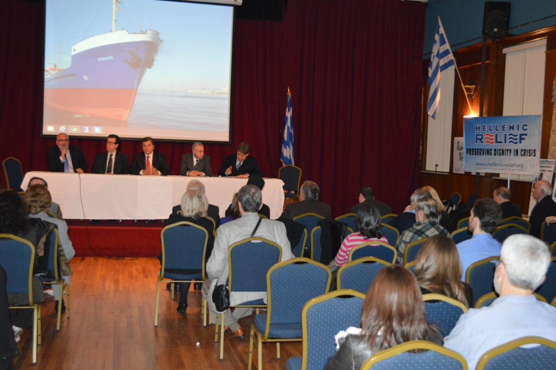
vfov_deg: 29.8
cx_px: 278
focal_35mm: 45
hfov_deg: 43.6
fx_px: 694
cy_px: 185
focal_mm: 30
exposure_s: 1/60
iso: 3200
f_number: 4.5
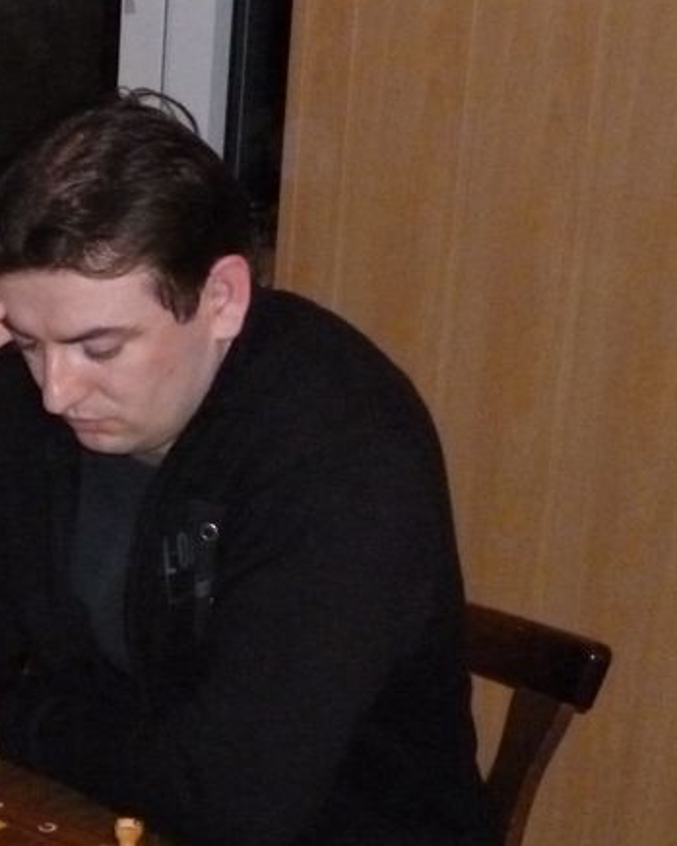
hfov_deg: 15.6
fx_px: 2353
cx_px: -180
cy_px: 567
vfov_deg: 20.3
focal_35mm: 94
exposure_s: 1/60
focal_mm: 7.3
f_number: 3.7
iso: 800
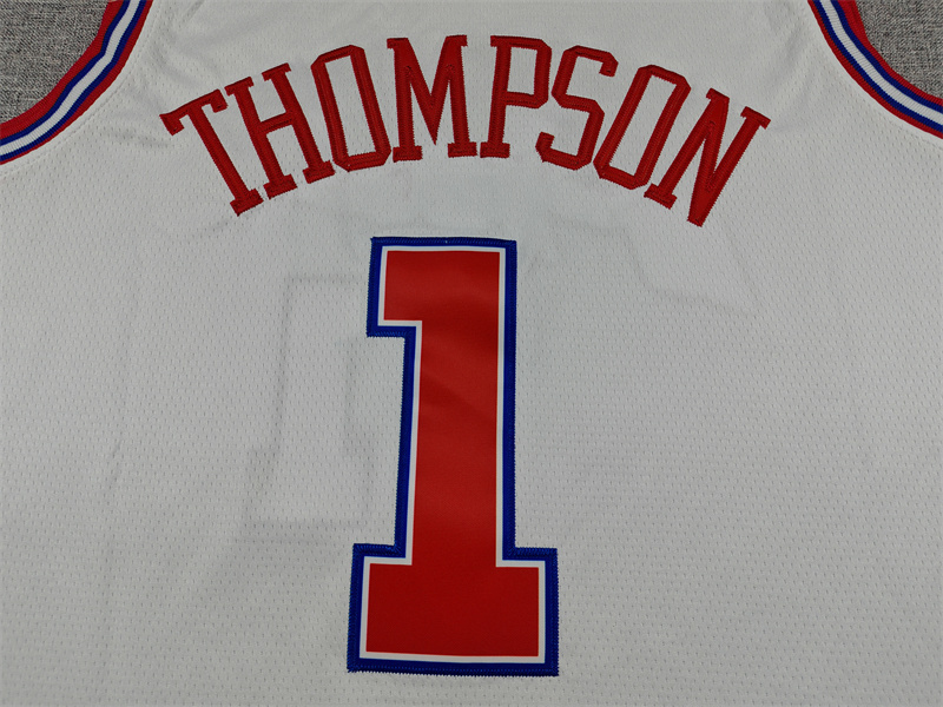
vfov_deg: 54.9
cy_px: 354
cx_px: 472
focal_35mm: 25
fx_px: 681
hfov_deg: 69.4
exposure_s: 1/150
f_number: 1.9
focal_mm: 5.3
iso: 50
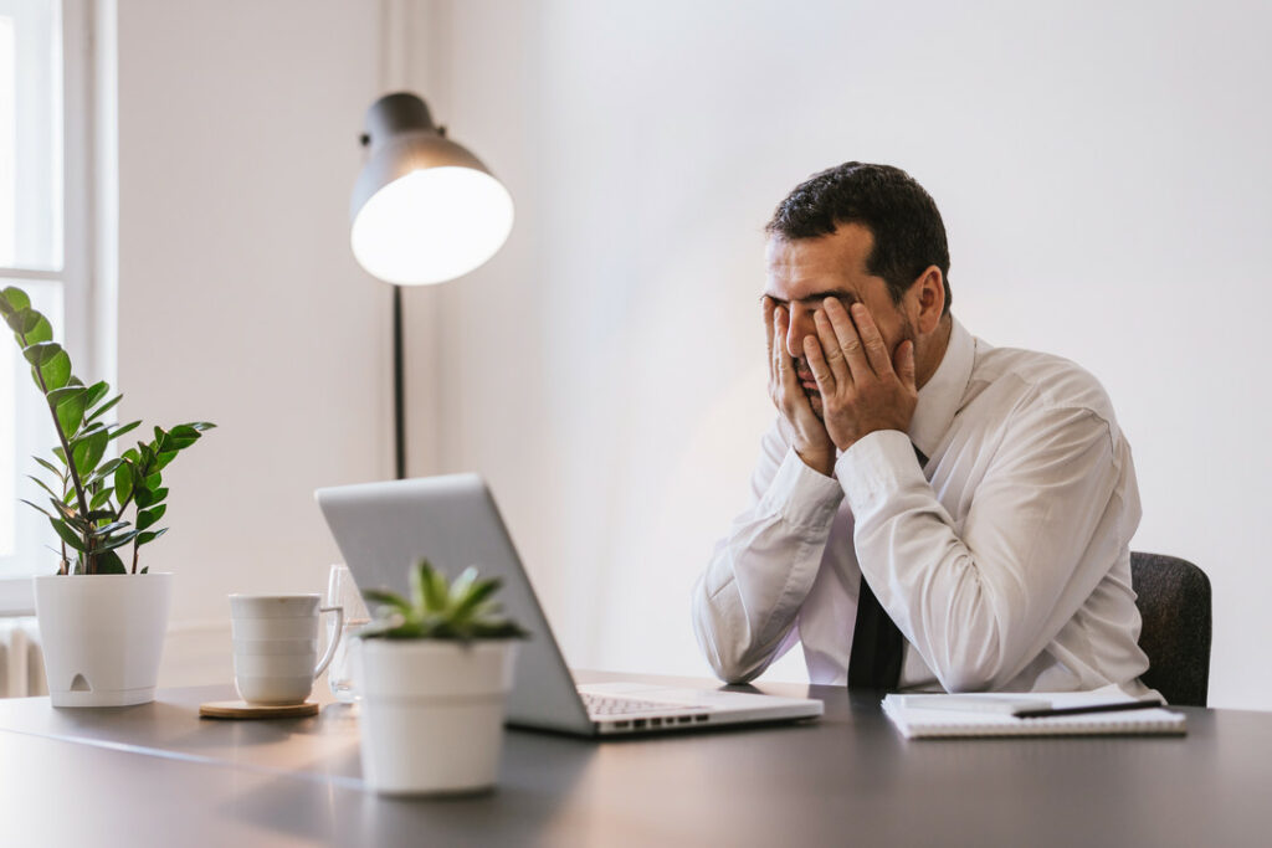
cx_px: 636
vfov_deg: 27.0
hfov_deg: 39.6
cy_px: 424
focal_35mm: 50
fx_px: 1767
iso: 320
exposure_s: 1/200
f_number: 2.5
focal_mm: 50
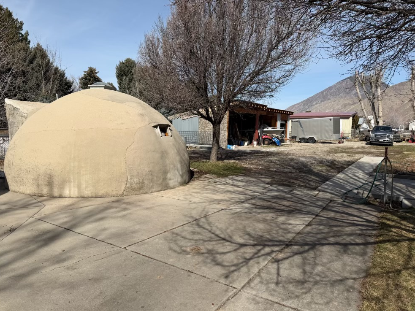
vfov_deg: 54.9
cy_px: 162
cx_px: 204
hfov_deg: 69.4
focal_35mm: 25
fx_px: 300
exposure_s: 1/6711
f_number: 1.78
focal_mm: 6.76
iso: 80
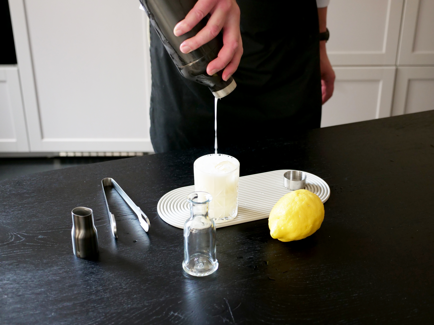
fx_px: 677
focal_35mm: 54
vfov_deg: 27.0
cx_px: 217
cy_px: 162
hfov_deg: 35.5
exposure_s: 1/60
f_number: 2.8
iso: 1250
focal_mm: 27
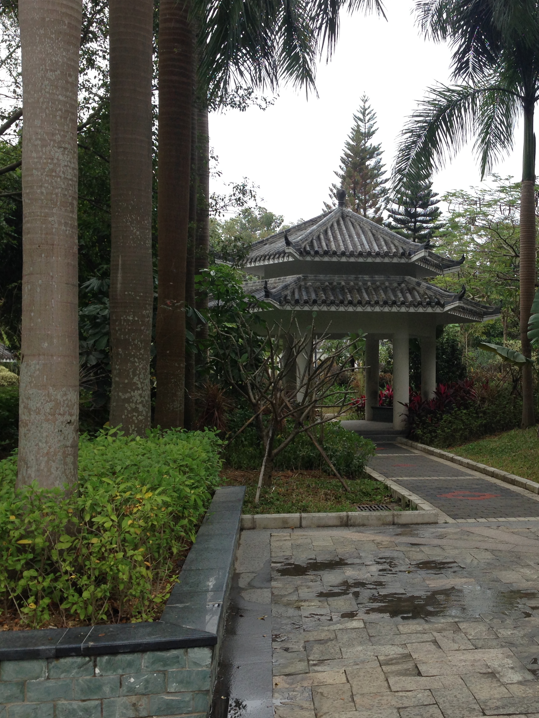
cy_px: 360
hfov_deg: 31.4
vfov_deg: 42.1
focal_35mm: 45
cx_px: 421
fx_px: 934
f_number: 2.4
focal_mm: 4.12
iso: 50
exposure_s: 1/219
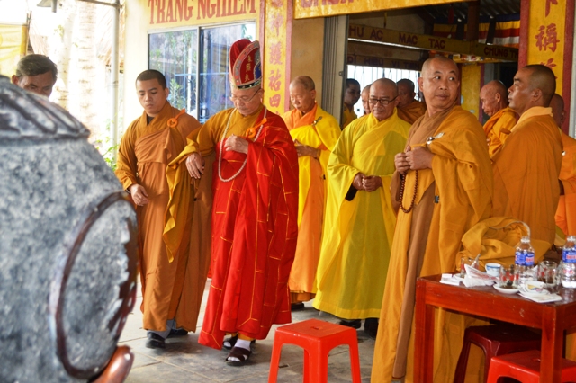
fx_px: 816
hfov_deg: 38.9
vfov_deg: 26.5
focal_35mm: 51
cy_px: 192
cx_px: 288
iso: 450
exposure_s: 1/60
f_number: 5
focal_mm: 34
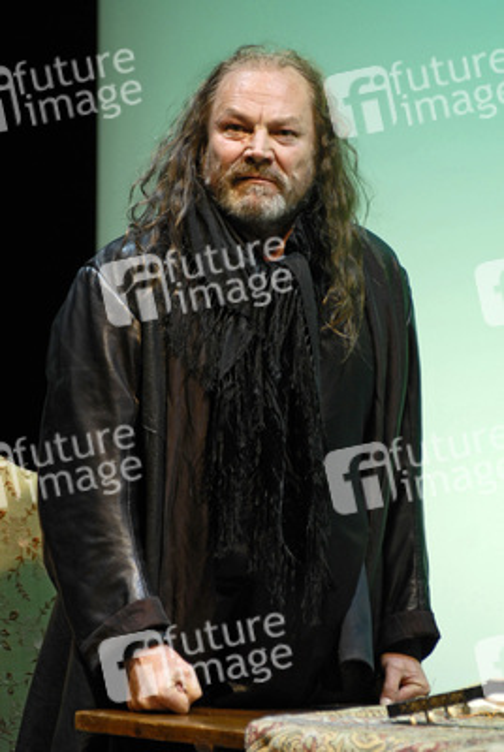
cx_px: 252
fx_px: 6278
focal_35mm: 300
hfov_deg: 4.6
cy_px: 376
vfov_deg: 6.9
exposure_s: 1/60
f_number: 4
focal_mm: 200
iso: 400
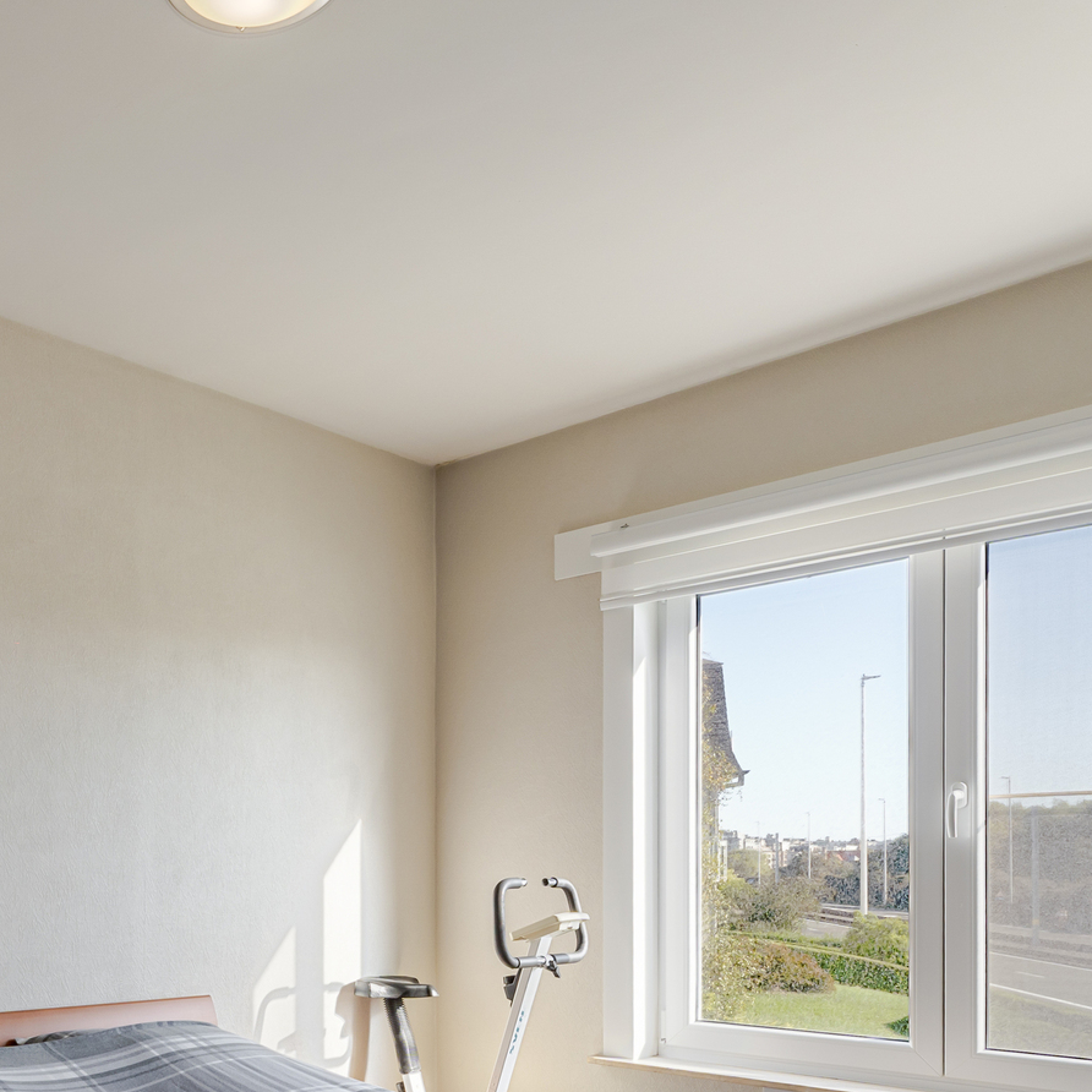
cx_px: 61
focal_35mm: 32
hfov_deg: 45.1
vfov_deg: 47.2
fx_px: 1142
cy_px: 929
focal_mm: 14
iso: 250
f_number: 11
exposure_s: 1/50
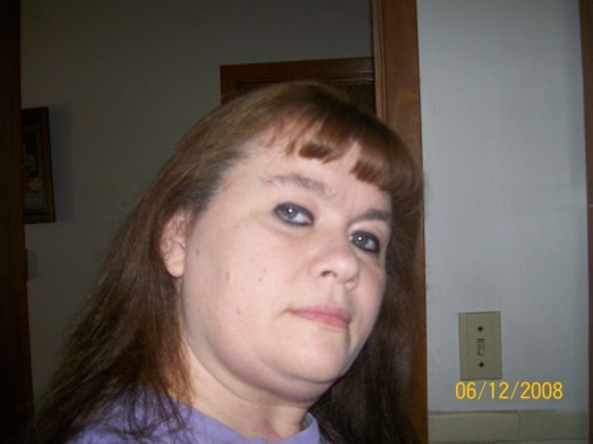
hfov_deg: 51.4
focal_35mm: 36
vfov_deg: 39.6
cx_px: 296
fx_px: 616
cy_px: 222
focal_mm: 6
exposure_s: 1/64
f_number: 2.7
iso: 140
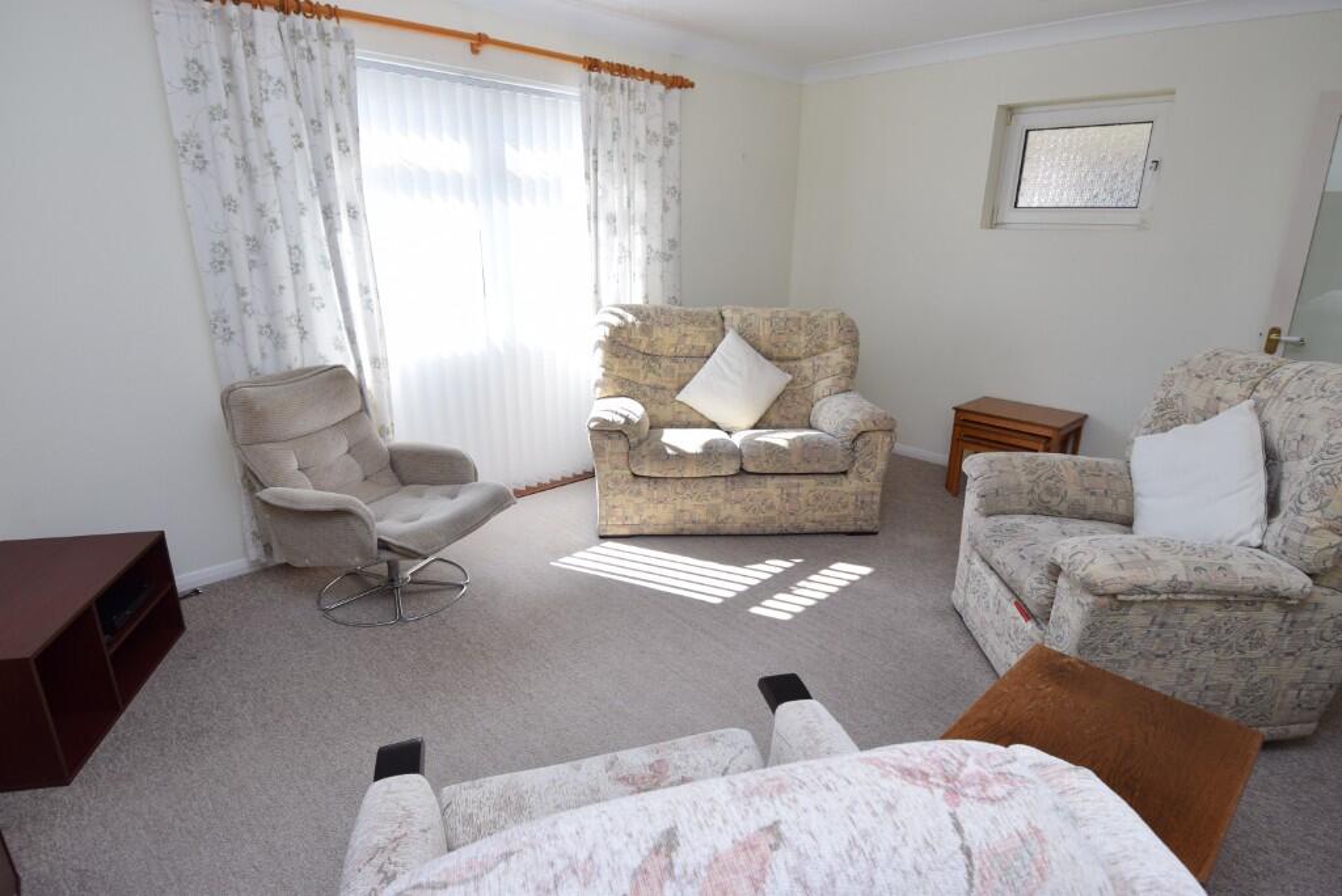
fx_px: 671
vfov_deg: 67.5
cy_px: 448
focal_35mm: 18
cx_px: 671
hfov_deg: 90.0
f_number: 8
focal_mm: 12
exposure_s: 1/250
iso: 400
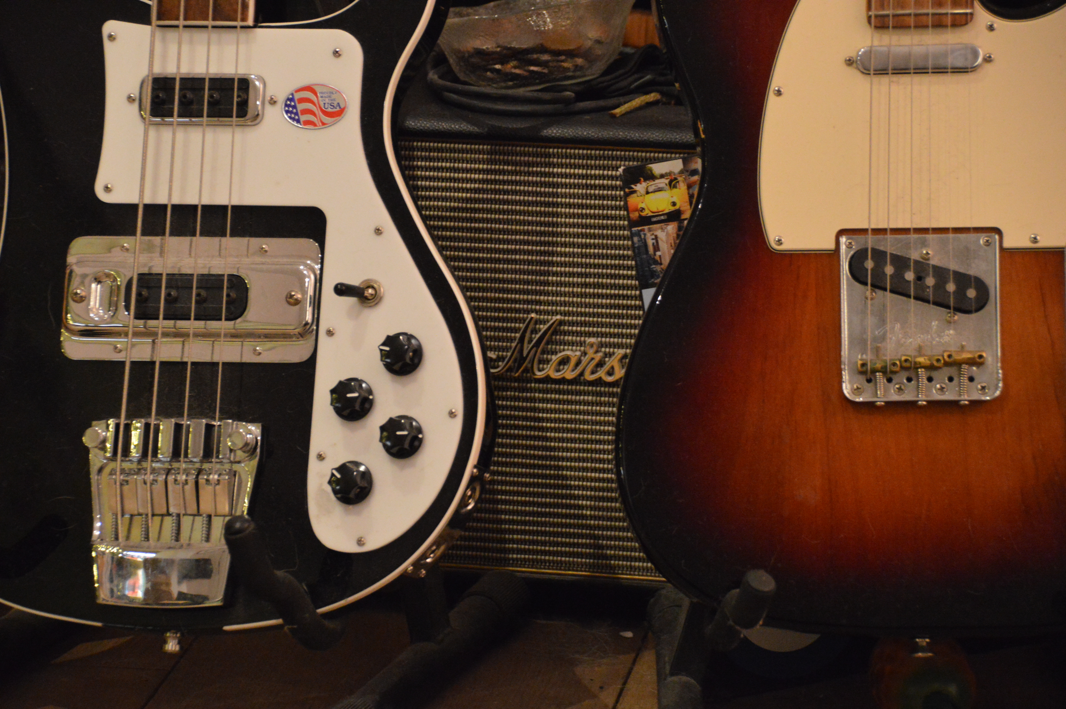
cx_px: 533
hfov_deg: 13.1
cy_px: 354
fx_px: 4660
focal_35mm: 158
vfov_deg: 8.7
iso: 3200
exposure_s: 1/3
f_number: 5.3
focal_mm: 105
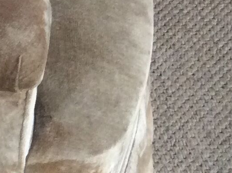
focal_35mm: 158
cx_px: -186
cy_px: -56
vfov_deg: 9.2
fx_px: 1057
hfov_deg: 11.6
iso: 160
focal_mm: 3.3
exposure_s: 1/25
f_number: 2.4
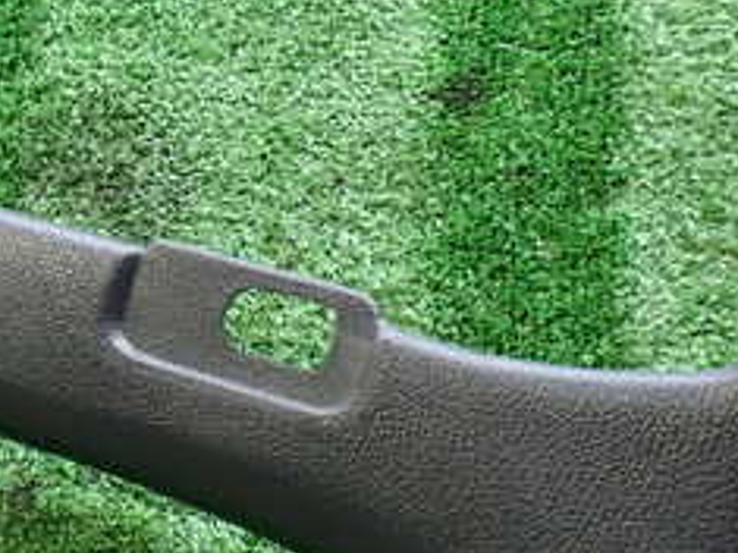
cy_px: 364
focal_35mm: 92
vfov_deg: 16.0
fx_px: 1960
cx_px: 35
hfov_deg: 20.7
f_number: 2.5
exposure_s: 1/40
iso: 250
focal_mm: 6.37
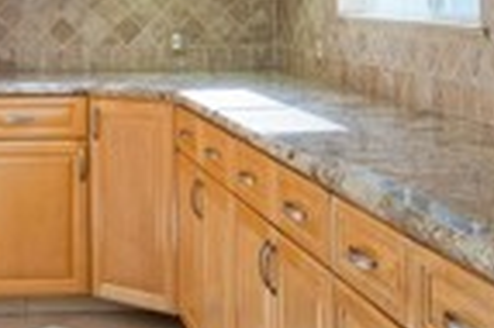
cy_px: -43
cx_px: 7
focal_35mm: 85
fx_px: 1165
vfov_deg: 15.6
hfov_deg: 23.0
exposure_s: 1/50
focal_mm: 19
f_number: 5.6
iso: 400
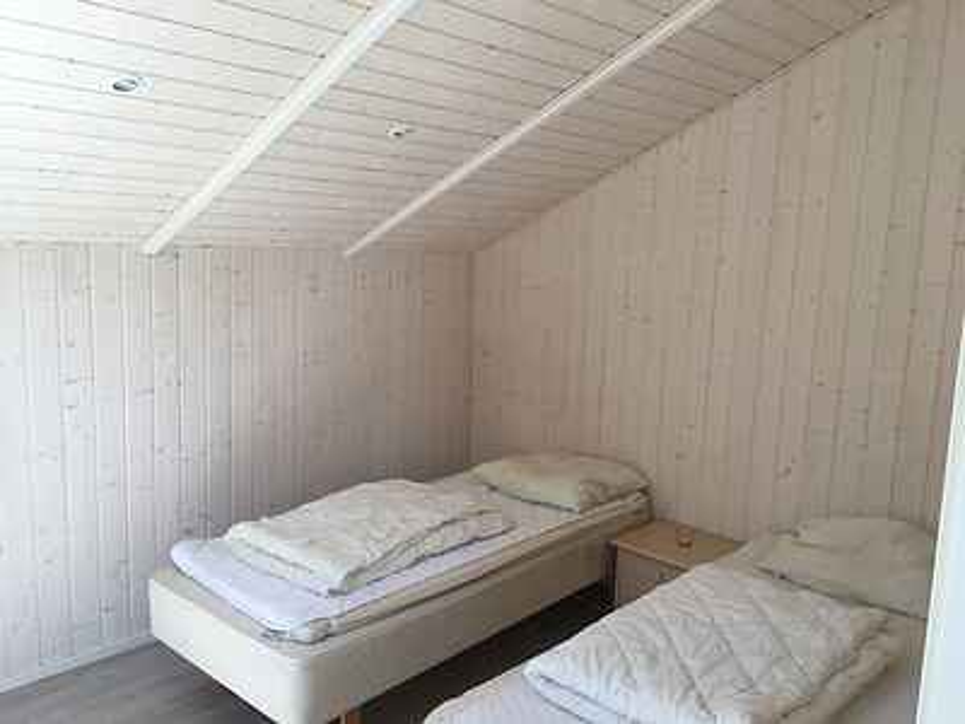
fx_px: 808
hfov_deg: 61.7
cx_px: 482
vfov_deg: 48.2
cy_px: 362
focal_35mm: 29
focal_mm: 4.15
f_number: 2.2
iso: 25
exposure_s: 1/100
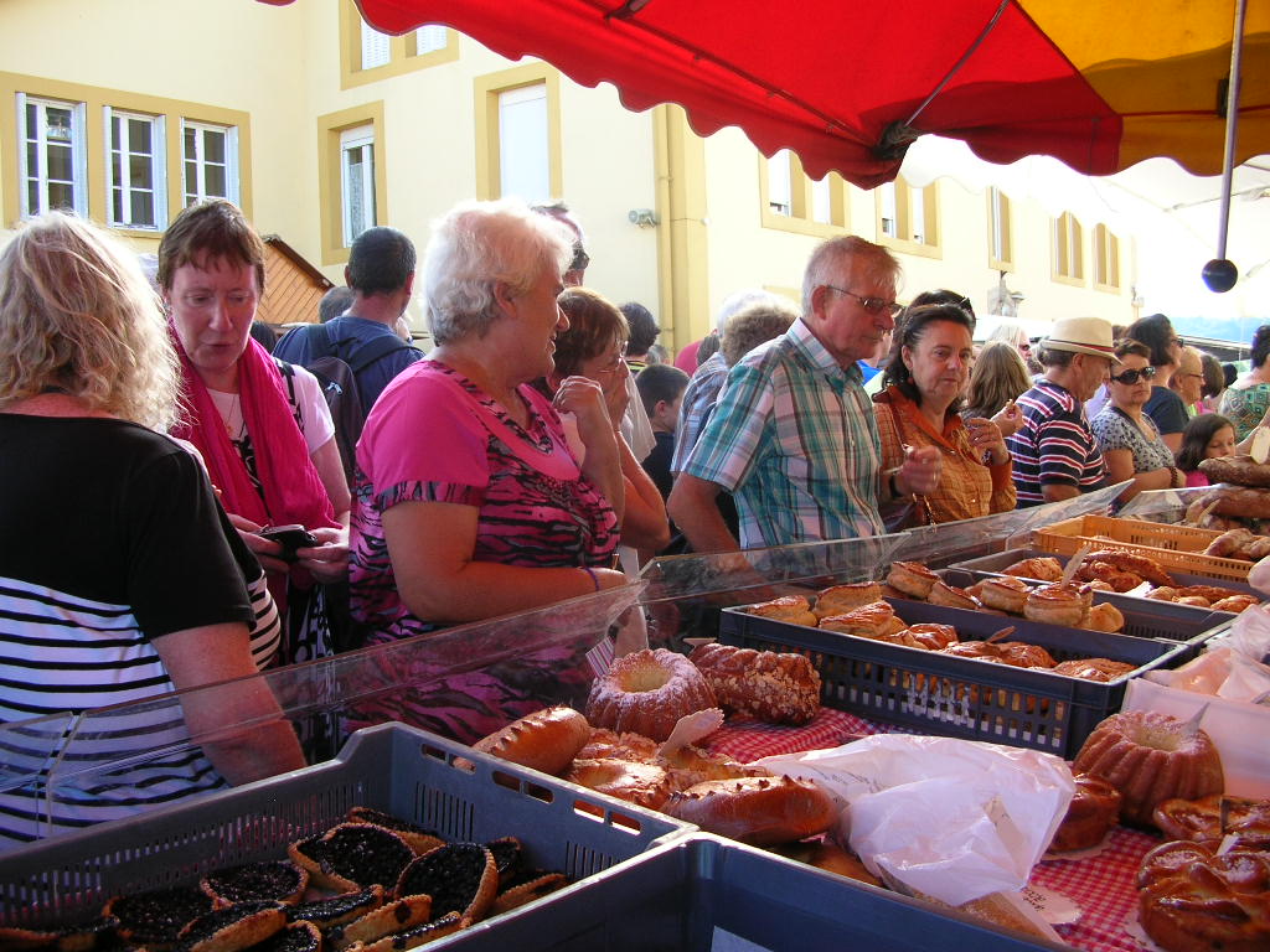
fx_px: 1284
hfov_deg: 52.6
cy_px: 476
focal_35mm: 35
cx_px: 635
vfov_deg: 40.7
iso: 50
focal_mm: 5.8
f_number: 2.8
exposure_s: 1/95.7
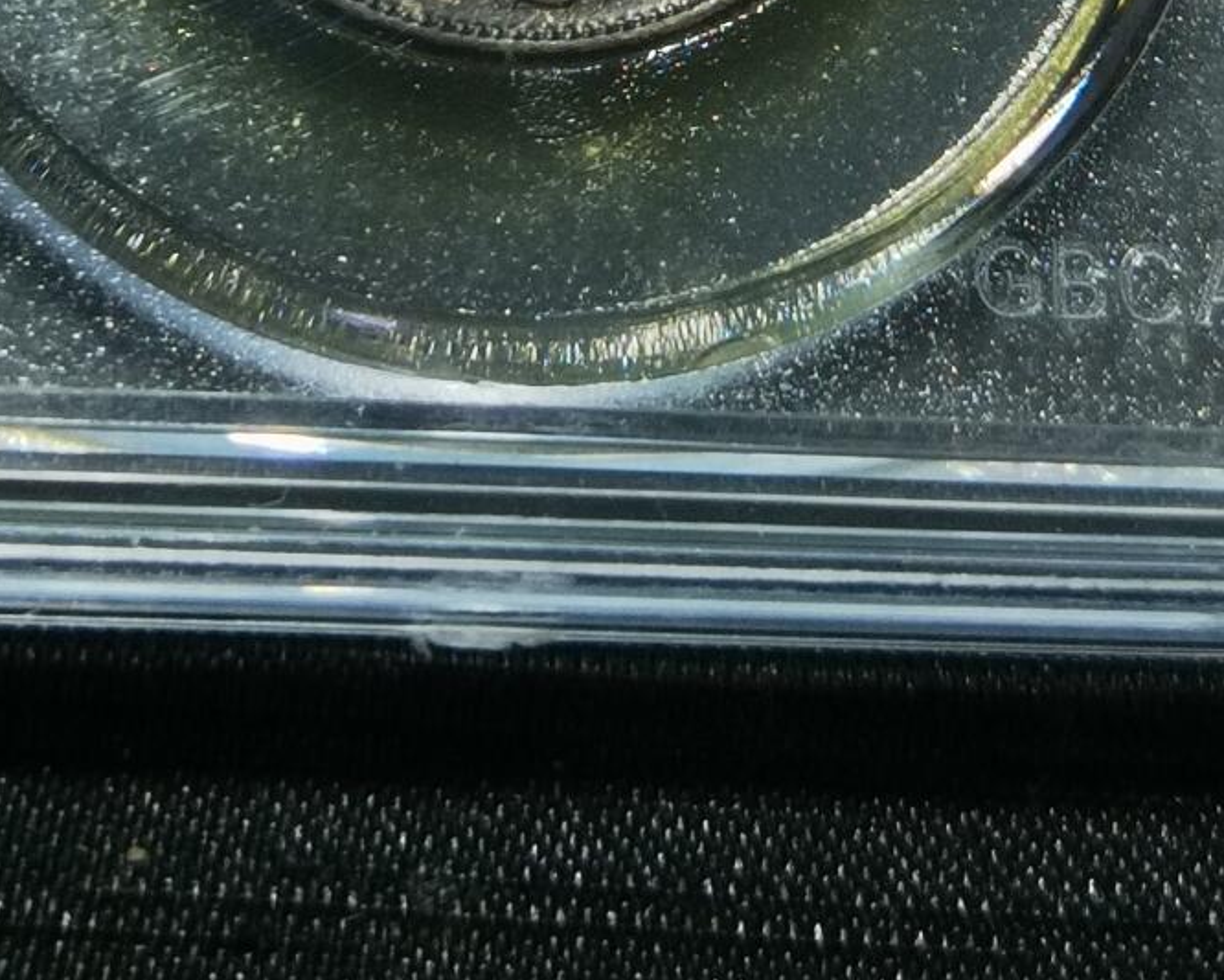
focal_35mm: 153
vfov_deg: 9.7
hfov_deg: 12.6
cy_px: -568
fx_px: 5543
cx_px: 437
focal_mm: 6.67
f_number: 1.9
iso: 80
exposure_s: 1/100
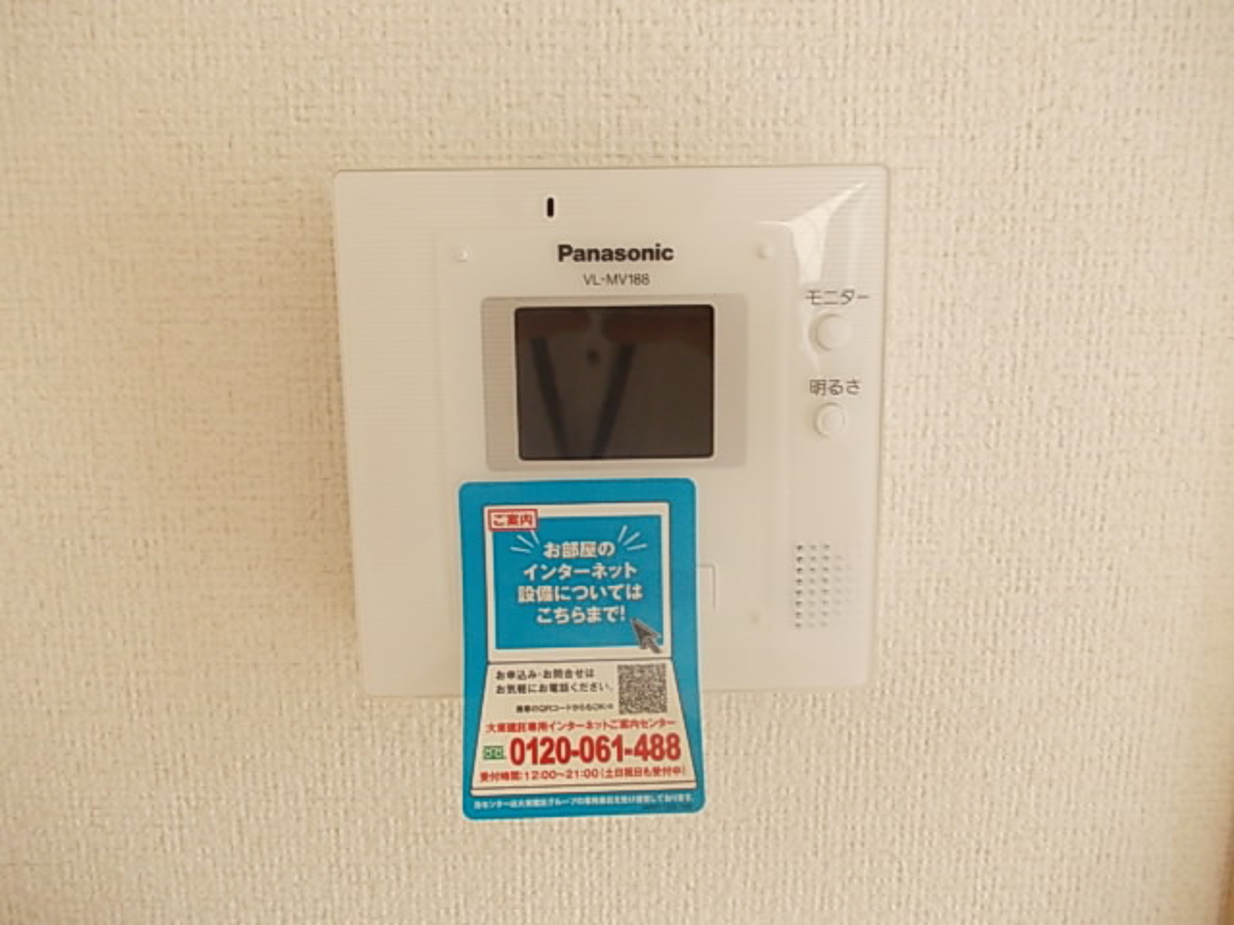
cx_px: 617
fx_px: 998
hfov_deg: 63.4
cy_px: 462
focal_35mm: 28
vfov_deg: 49.7
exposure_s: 1/25
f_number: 2.7
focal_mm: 4
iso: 200
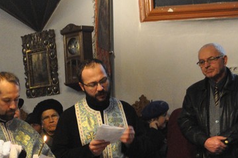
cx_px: -70
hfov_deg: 17.3
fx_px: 733
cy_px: 154
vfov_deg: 12.2
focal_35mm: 111
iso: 1600
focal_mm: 22
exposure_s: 1/60
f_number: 4
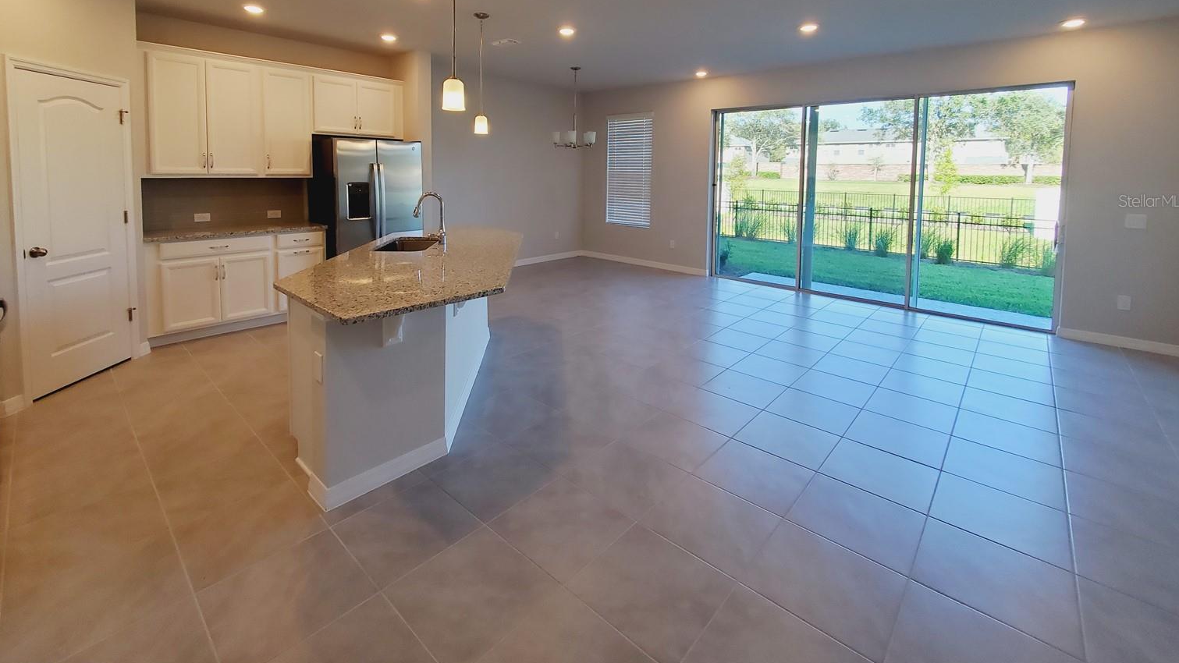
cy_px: 200
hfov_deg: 103.0
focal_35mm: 15
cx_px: 568
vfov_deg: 67.8
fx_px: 469
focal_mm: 1.8
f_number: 2.2
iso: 80
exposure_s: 1/60
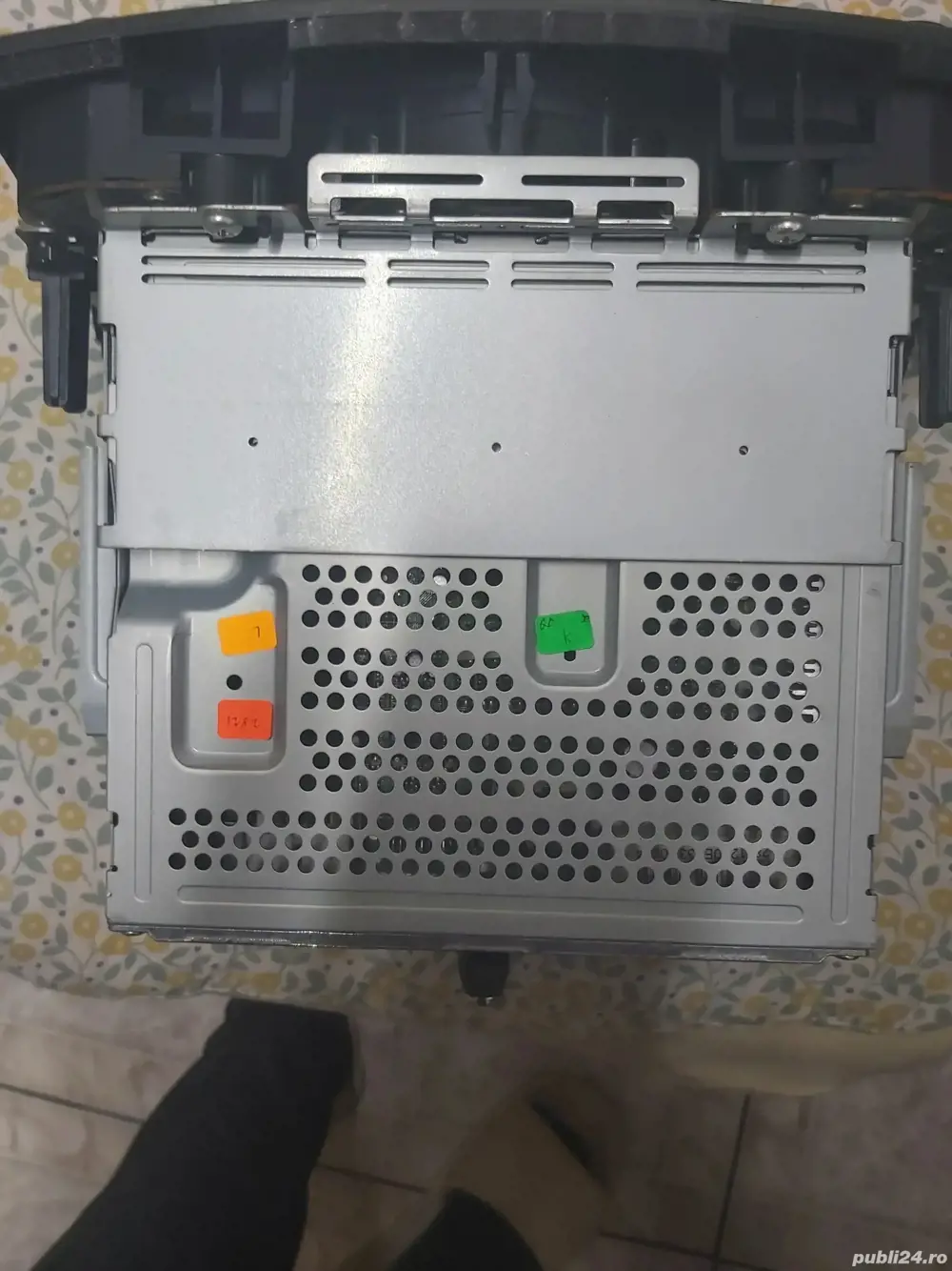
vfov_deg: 67.3
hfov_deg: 53.0
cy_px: 636
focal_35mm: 26
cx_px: 476
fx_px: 954
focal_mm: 3.92
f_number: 1.7
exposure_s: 1/50
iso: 100
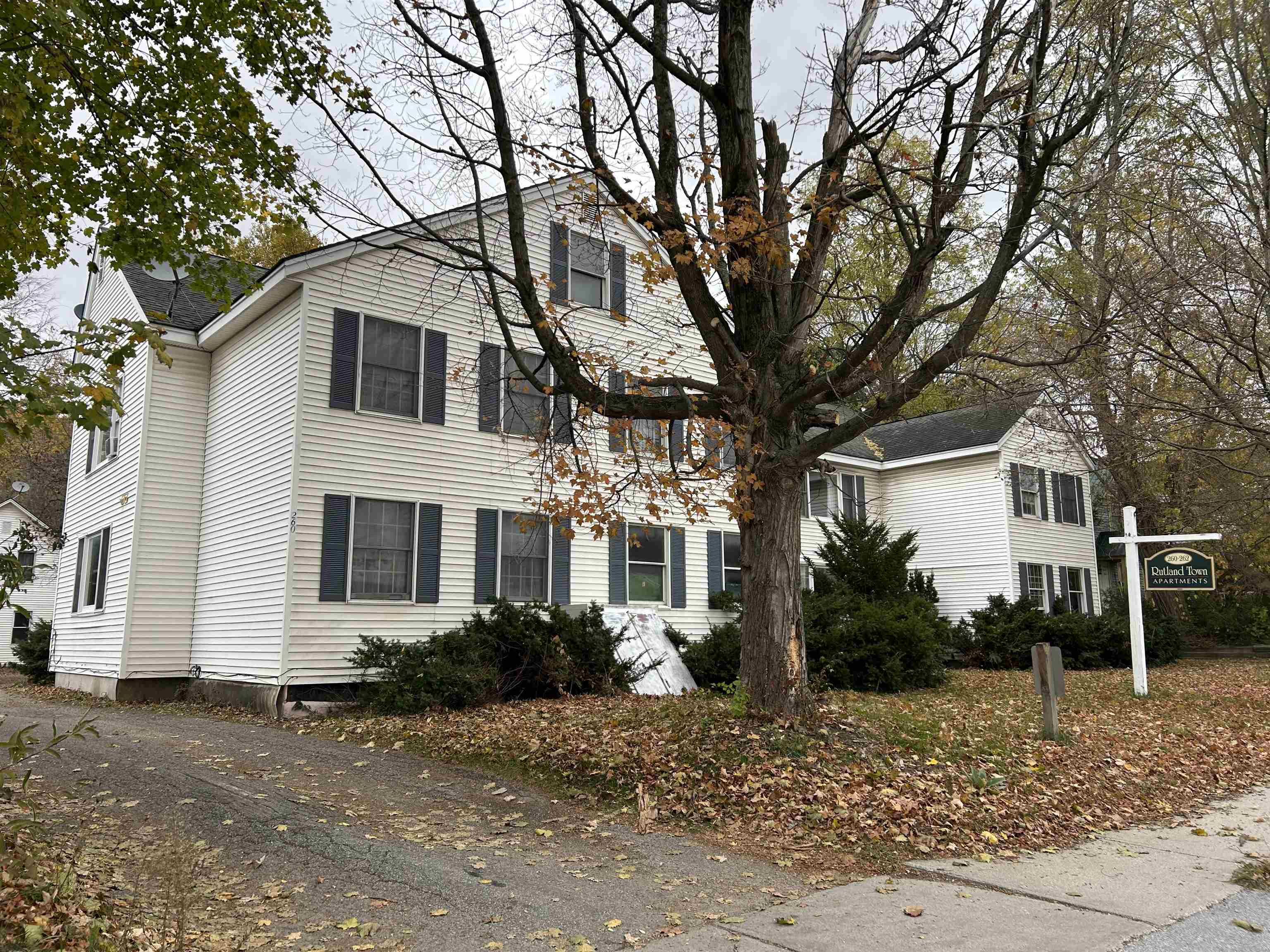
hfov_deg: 67.3
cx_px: 635
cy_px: 476
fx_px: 954
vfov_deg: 53.1
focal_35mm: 26
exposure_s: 1/434
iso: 50
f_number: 1.5
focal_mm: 5.7
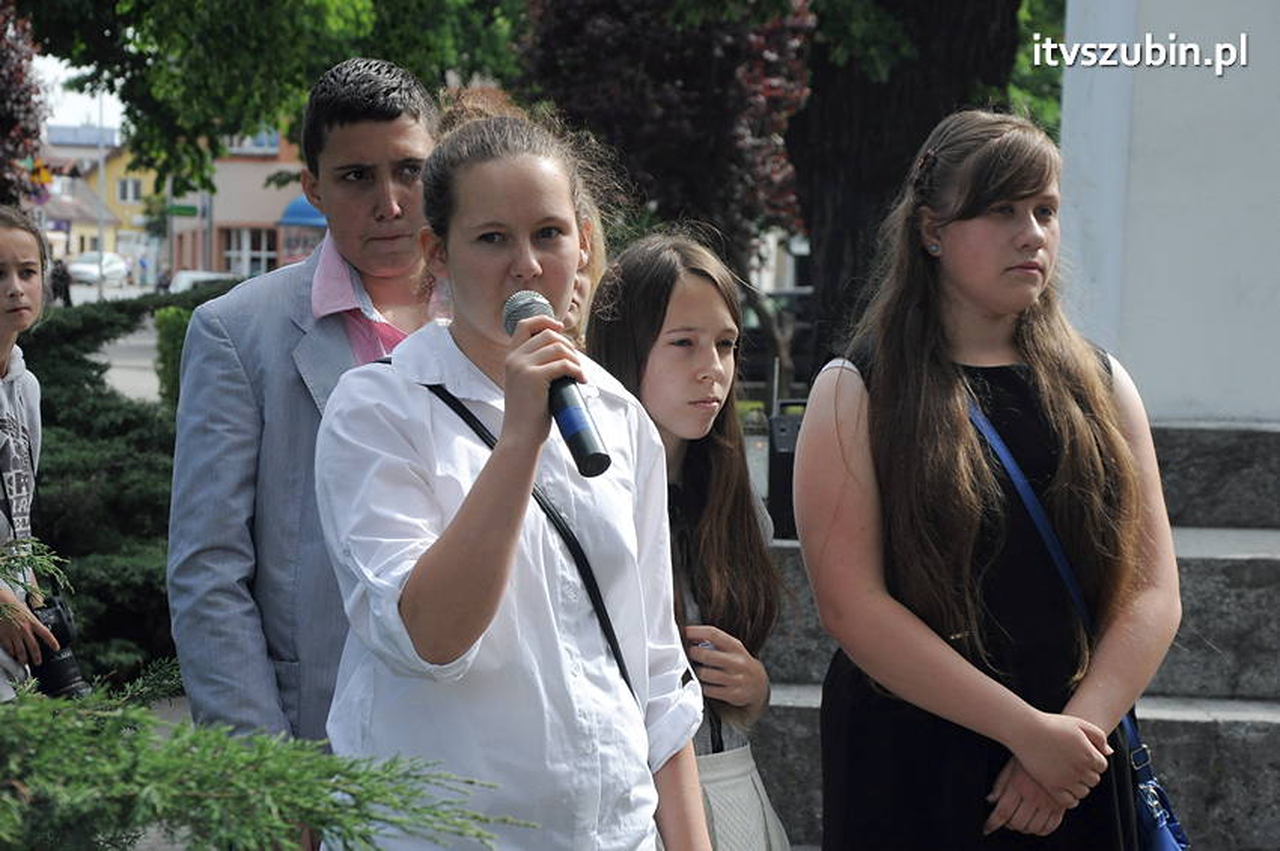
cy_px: 426
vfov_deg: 13.0
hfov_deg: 19.5
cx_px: 640
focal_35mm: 105
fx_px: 3730
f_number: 8
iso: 800
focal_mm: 70
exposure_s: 1/1000
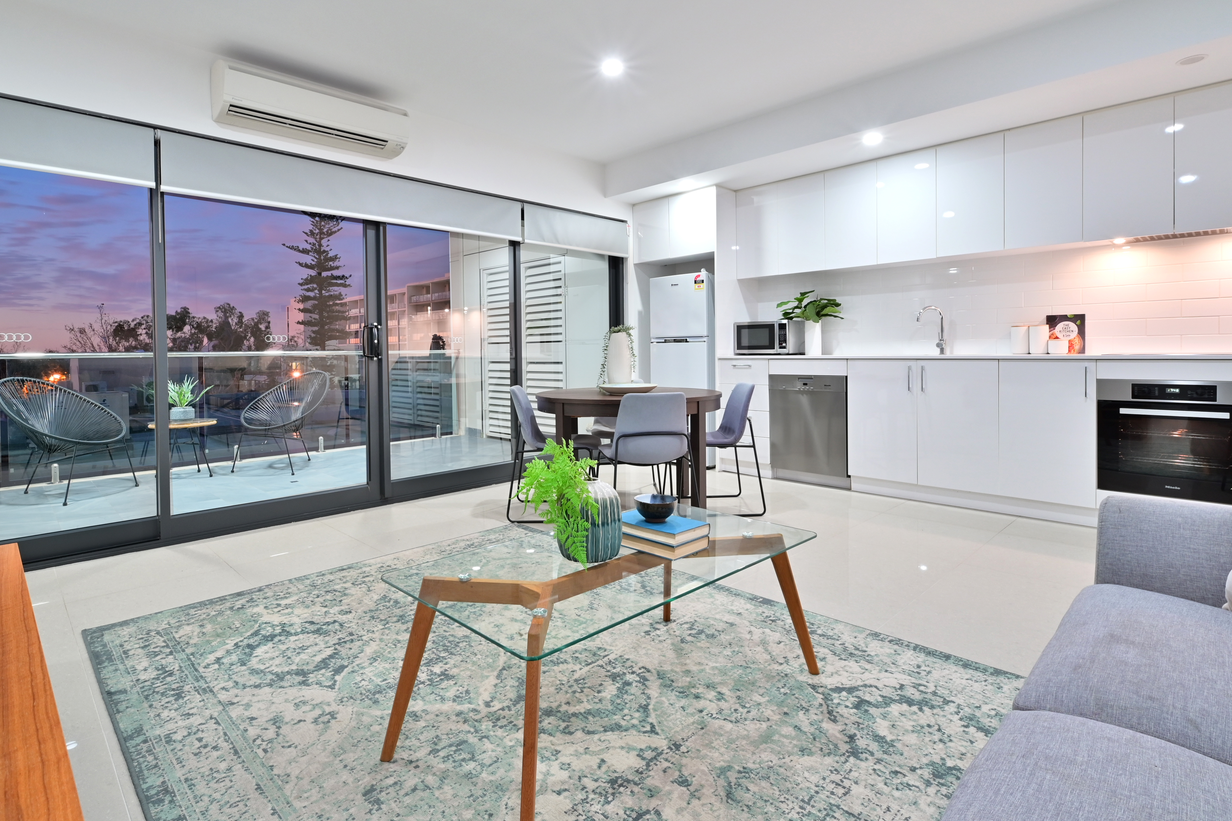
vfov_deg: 67.1
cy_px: 357
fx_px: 616
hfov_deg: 89.9
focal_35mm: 18
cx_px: 586
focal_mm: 14
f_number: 11
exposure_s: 1/1.5
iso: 280
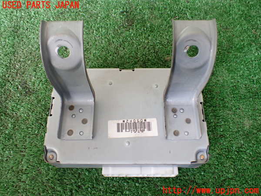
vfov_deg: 46.8
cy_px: 98
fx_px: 226
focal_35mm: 30
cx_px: 130
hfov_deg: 60.0
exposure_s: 1/125
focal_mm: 5.4
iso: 400
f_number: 2.3
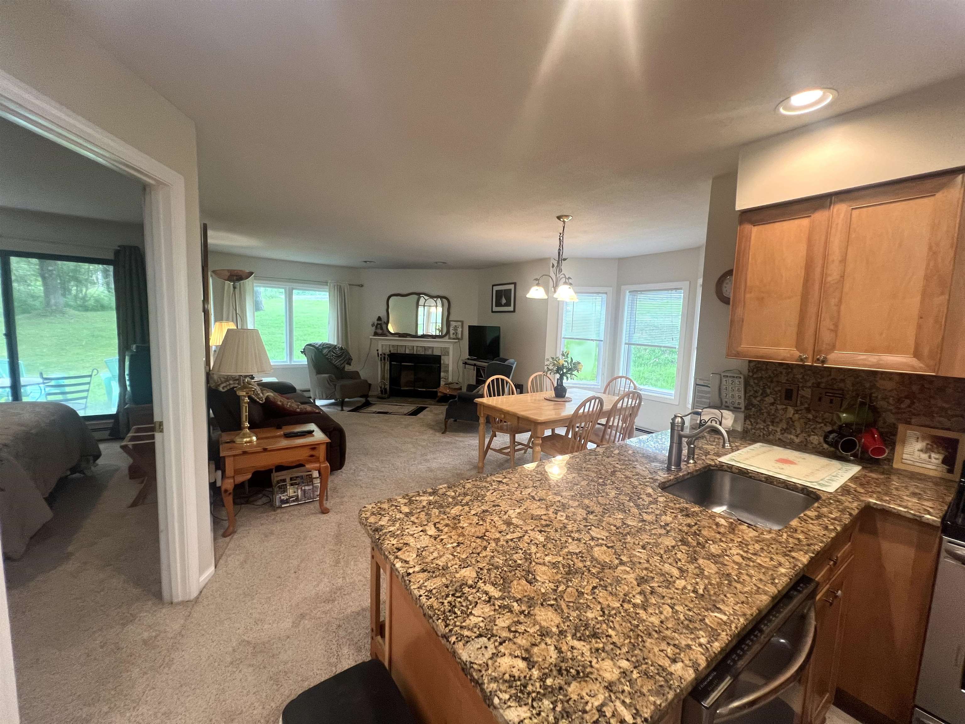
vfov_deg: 89.9
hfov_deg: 106.2
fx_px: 362
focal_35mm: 13
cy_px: 362
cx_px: 482
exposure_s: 1/60
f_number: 1.8
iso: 160
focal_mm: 1.57
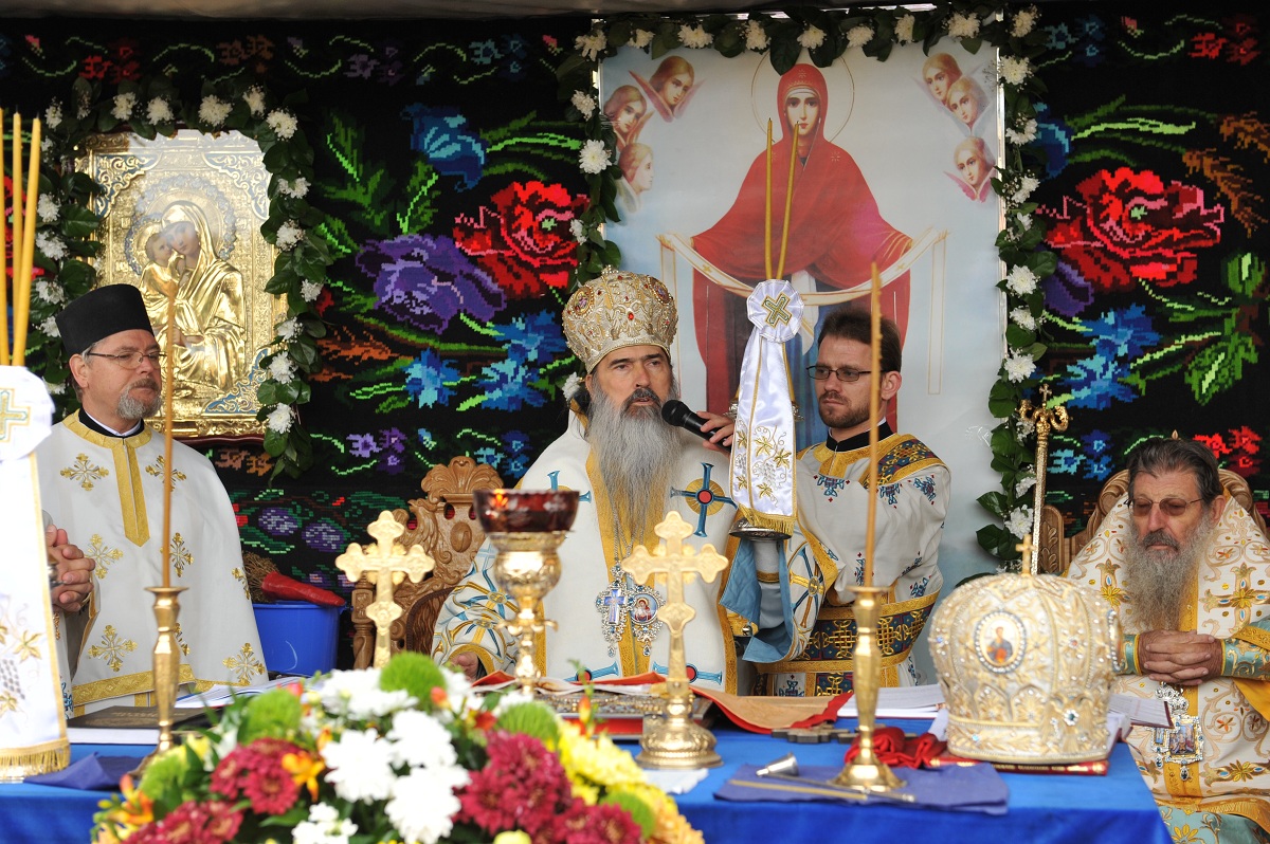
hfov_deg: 28.9
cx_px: 635
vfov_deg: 19.4
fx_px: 2467
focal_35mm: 70
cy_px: 422
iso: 640
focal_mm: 70
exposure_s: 1/100
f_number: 5.6
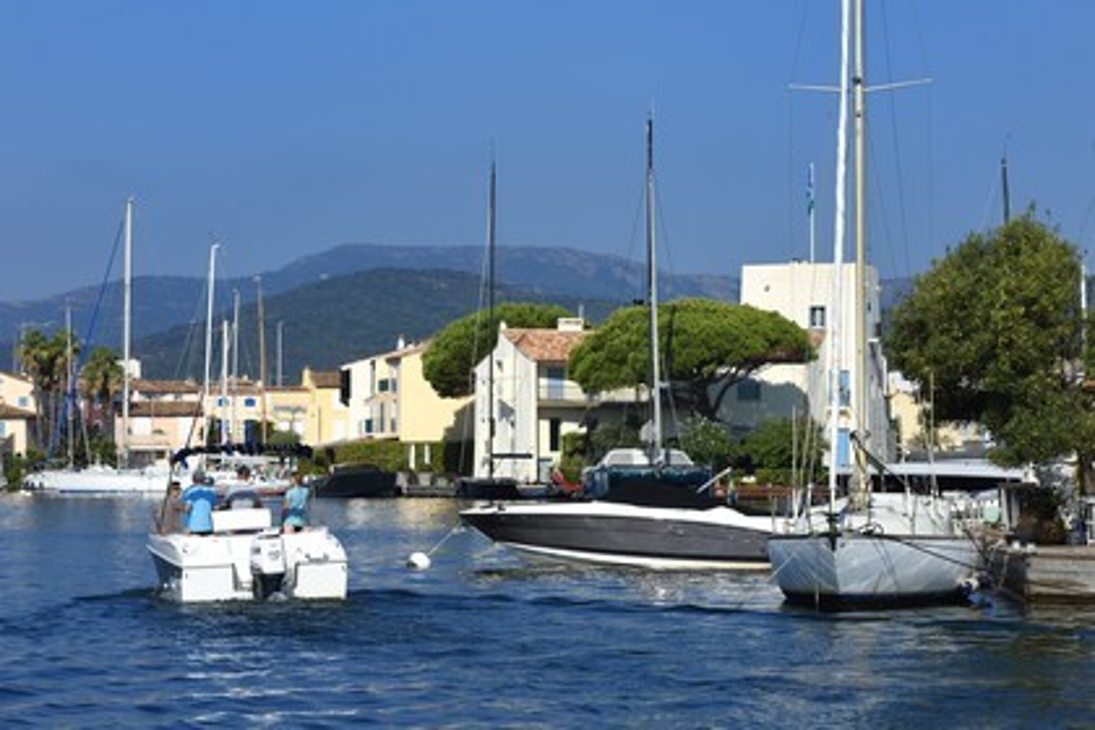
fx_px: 3802
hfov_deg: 16.4
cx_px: 548
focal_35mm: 125
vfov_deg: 11.0
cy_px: 365
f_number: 11
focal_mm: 125
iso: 200
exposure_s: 1/320
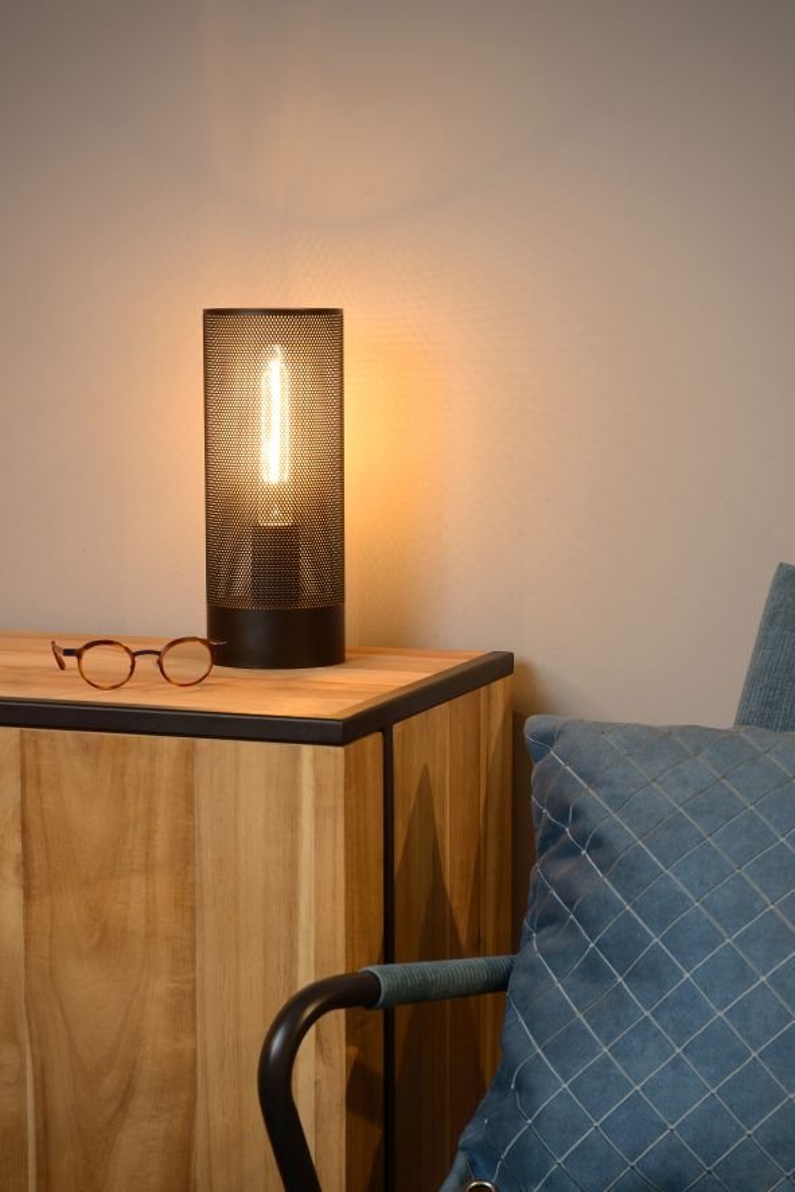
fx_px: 2583
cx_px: 398
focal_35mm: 78
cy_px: 596
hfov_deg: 17.5
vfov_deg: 26.0
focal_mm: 78
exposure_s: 1
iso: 100
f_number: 10
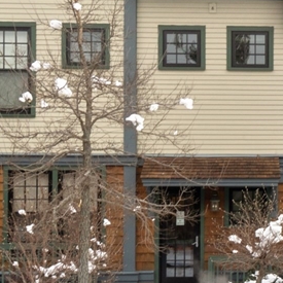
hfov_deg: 27.8
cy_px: 77
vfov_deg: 29.6
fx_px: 527
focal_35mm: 57
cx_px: 300
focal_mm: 12
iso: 320
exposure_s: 1/100
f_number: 11
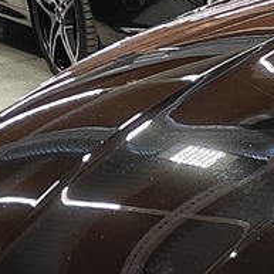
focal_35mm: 211
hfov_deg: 7.5
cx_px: 740
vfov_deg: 8.2
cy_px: 292
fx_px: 1890
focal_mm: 5.59
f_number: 1.8
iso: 64
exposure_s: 1/50
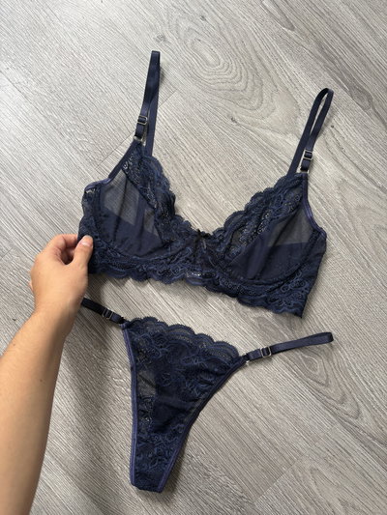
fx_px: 387
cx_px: 194
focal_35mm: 26
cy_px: 258
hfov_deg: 53.1
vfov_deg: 67.3
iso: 125
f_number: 1.6
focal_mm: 5.96
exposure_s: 1/88
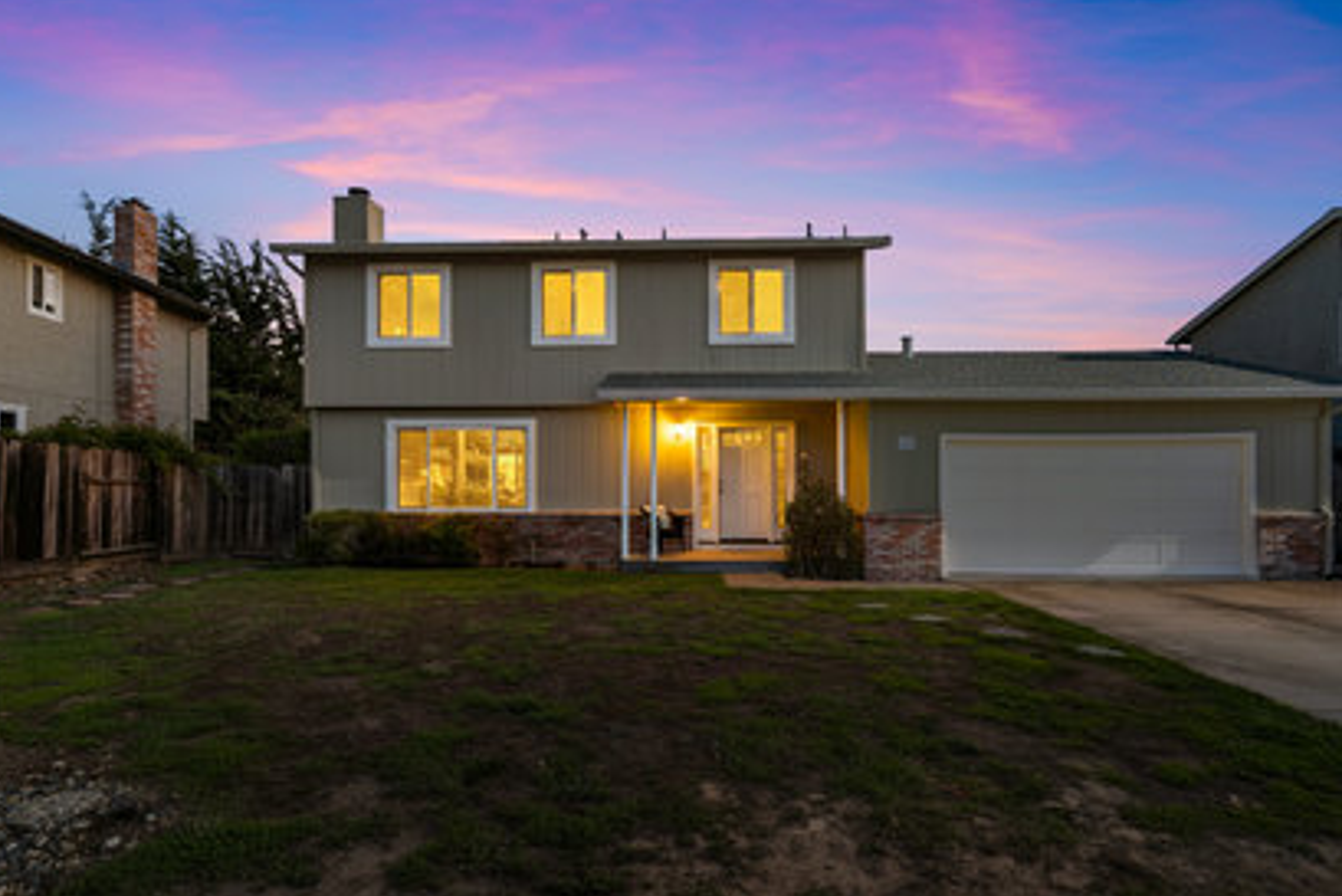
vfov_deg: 70.4
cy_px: 427
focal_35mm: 17
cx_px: 668
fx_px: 634
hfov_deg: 93.3
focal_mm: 16
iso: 400
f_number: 9
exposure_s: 1/1000
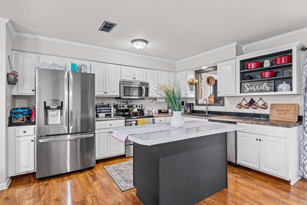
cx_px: 154
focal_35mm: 18
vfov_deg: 67.4
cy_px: 102
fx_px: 153
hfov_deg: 90.0
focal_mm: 12
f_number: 9
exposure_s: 1.6
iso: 250
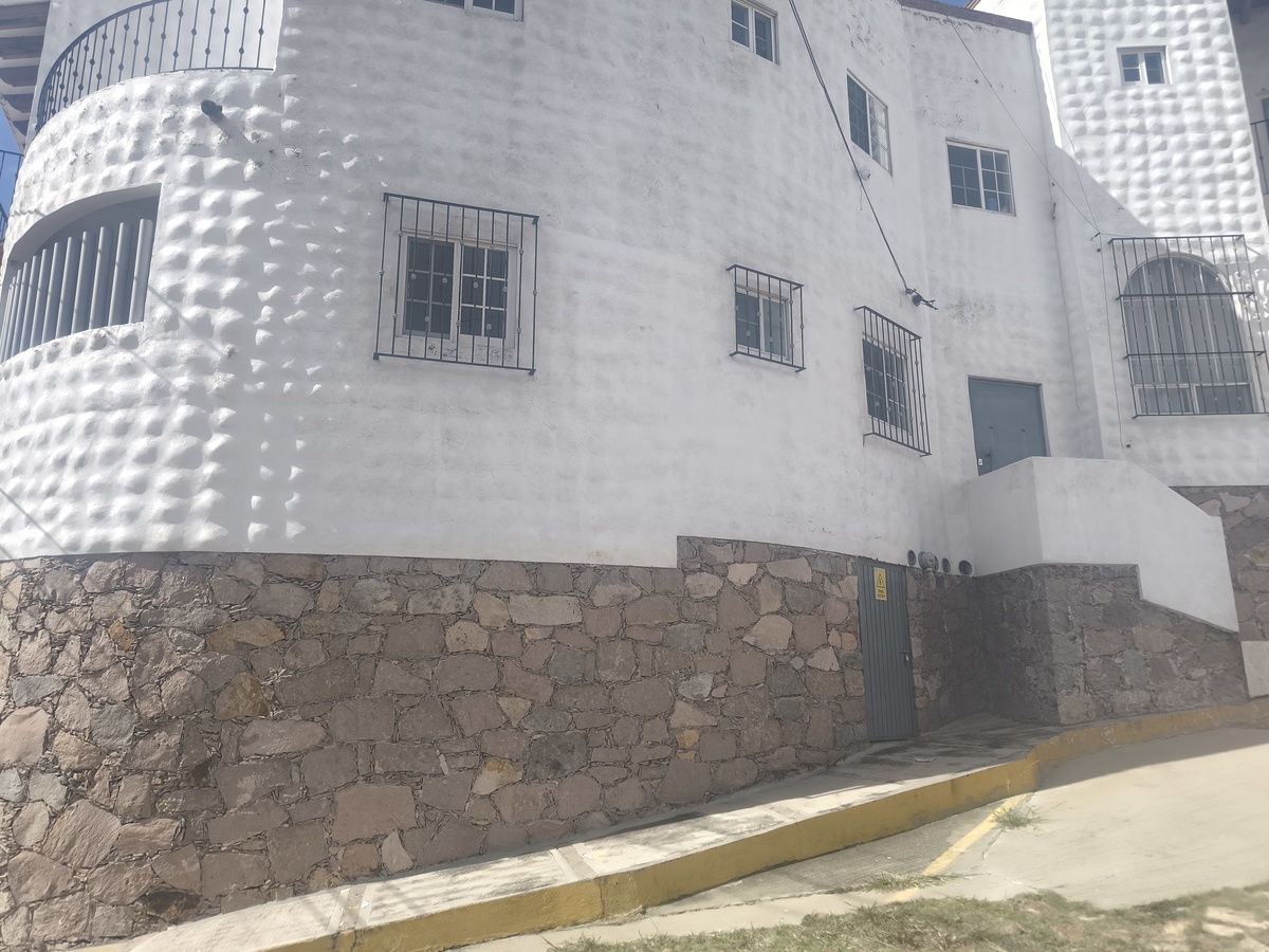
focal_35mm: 24
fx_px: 880
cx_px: 634
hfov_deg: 71.6
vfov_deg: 56.8
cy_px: 476
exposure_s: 1/2039
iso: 50
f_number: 1.9
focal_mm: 6.92
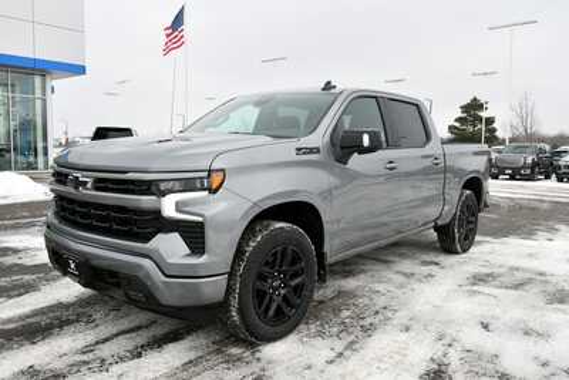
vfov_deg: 43.6
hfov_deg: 61.9
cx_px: 284
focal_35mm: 30
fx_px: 474
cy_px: 190
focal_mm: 20
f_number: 8
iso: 160
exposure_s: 1/250
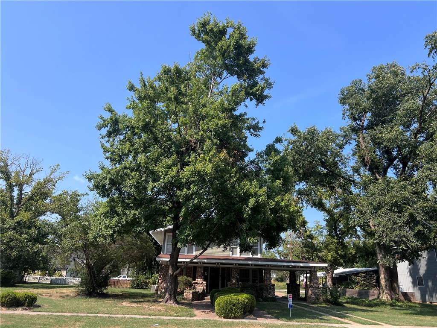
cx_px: 218
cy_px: 164
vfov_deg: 53.1
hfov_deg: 67.3
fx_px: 328
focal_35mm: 26
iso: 50
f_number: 1.5
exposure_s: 1/2123
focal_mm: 5.7
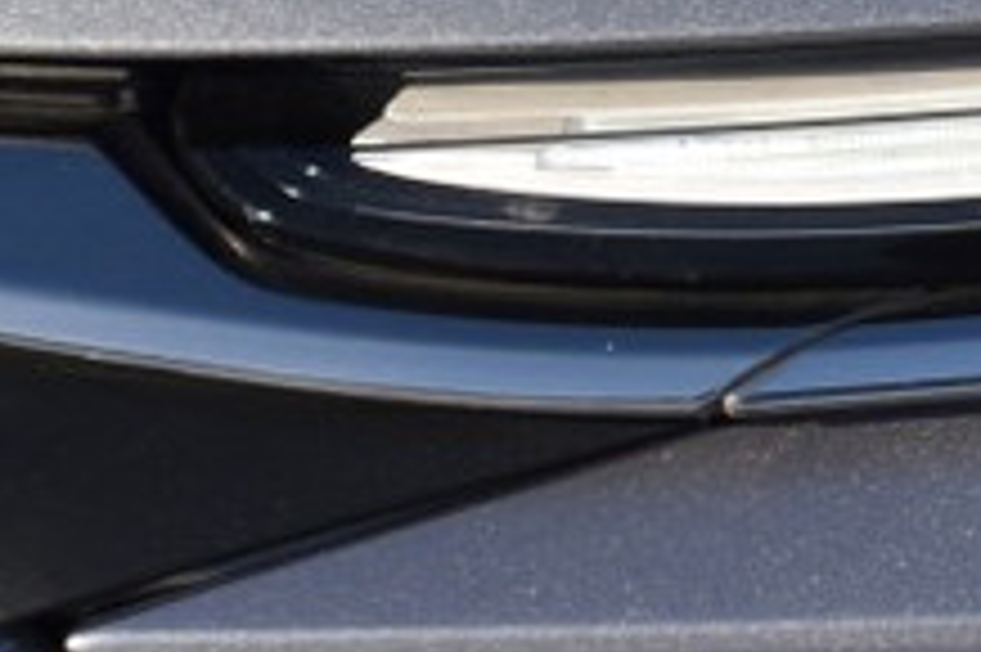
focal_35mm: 845
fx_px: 23008
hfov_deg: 2.4
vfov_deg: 1.6
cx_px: 2084
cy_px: -128
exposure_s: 1/320
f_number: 9
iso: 200
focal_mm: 120
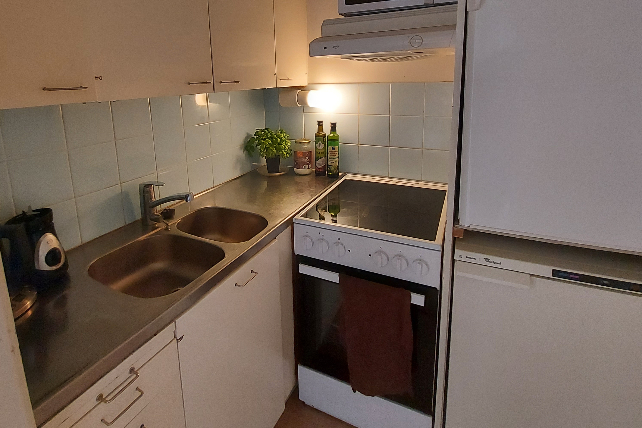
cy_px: 133
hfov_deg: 89.9
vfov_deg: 65.1
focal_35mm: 18
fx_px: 321
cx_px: 302
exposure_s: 1/50
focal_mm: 1.74
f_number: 2.2
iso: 320
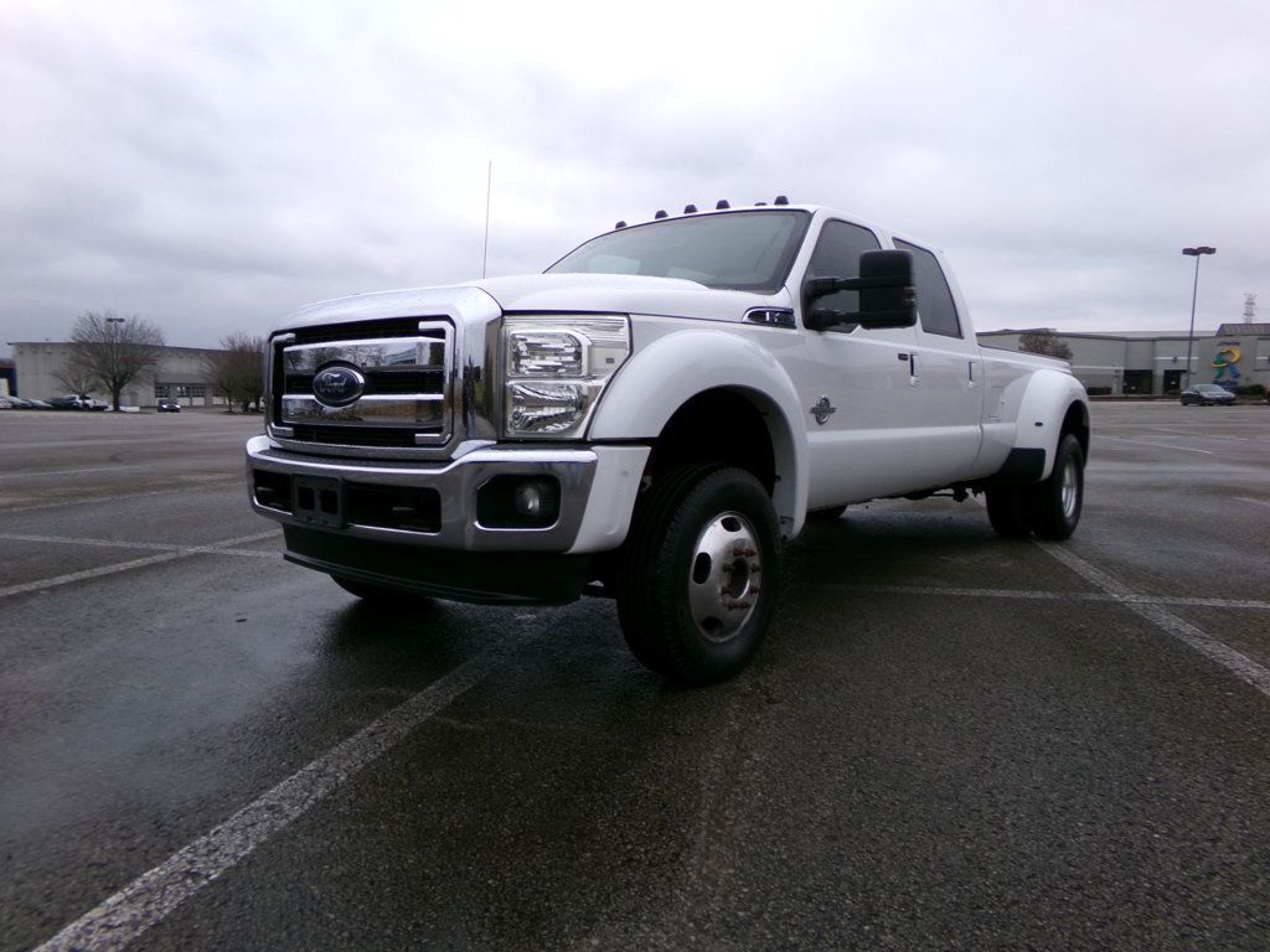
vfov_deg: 56.8
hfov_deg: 71.6
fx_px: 881
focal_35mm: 24
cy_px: 476
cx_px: 635
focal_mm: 4.3
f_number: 3.7
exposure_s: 1/200
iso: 100
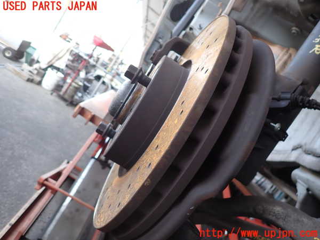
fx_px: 231
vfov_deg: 54.9
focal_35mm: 25
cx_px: 160
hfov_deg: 69.4
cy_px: 120
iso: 100
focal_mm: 4.5
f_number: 2
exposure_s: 1/100
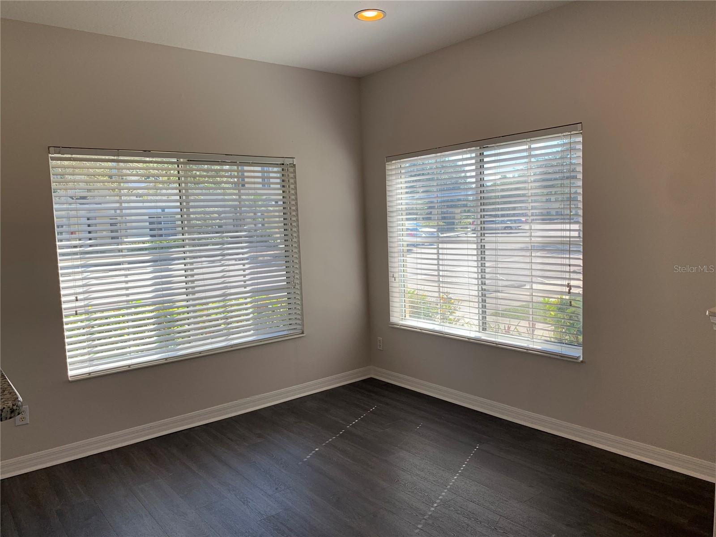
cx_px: 358
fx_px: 538
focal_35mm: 26
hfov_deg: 67.3
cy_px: 268
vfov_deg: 53.1
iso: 25
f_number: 1.8
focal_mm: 4.25
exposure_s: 1/238
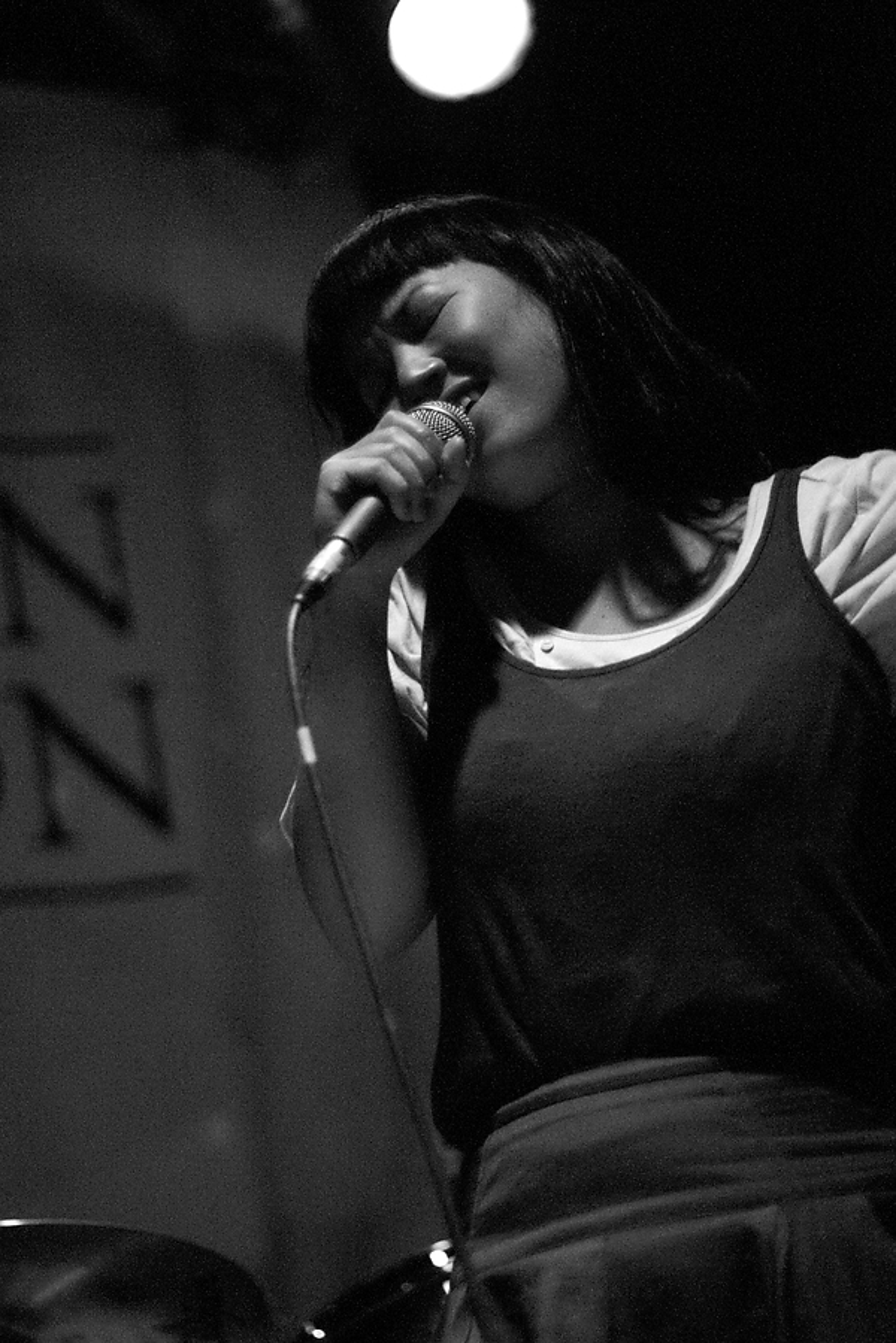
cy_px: 672
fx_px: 2800
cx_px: 448
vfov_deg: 27.0
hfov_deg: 18.2
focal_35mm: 75
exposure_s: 1/80
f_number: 1.4
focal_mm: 50
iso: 1600
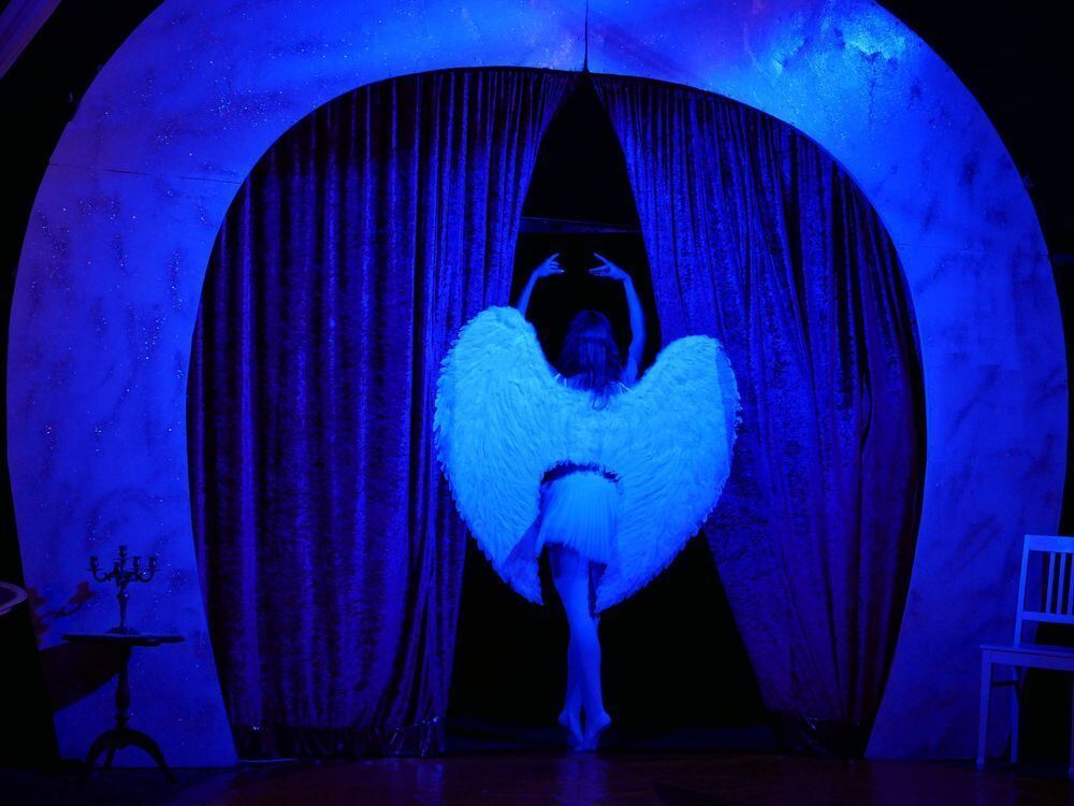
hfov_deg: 27.8
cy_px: 403
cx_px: 537
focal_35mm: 70
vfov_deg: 21.0
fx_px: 2172
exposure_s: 1/125
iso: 2000
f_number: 4
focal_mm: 35
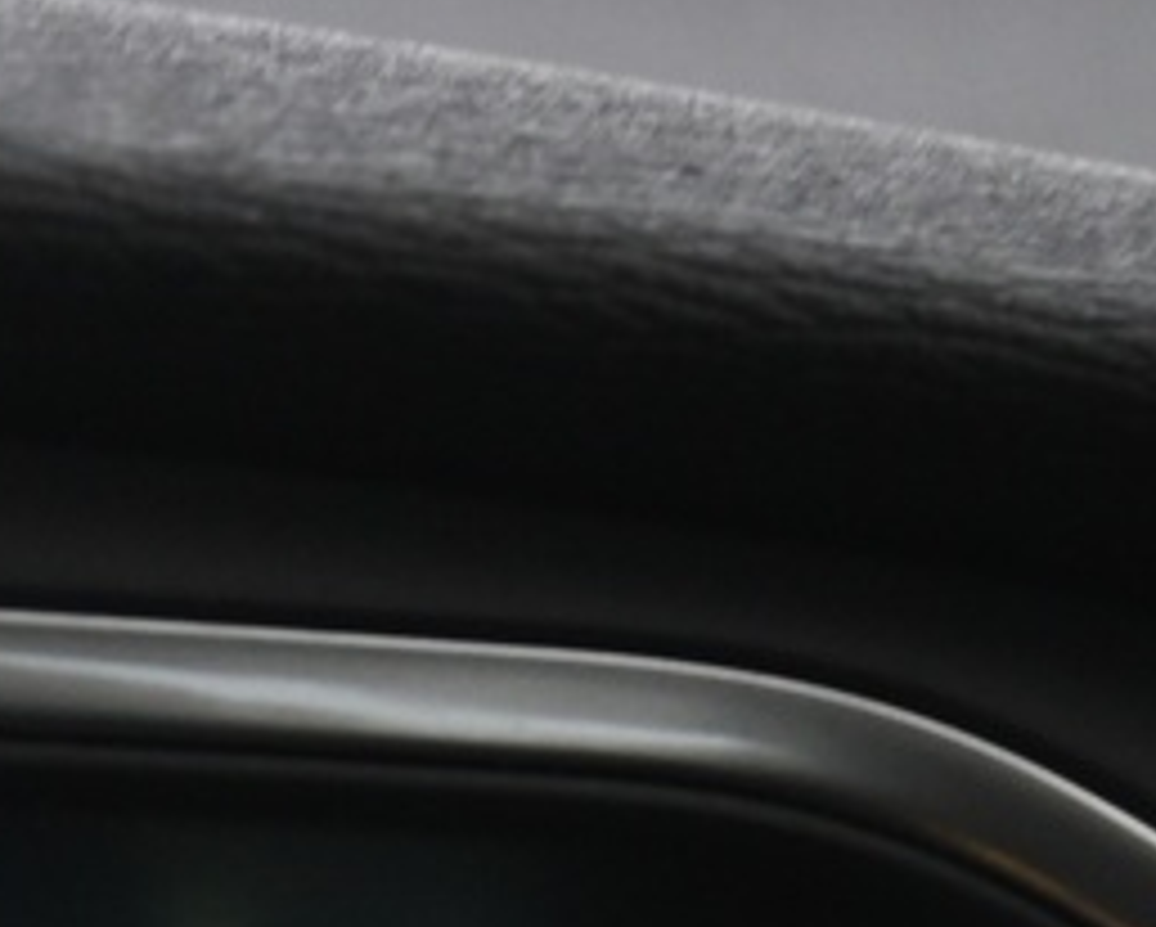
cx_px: -1237
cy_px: 2358
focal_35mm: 296
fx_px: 10135
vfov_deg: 5.1
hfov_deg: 6.3
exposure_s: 1/25
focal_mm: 50
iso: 2000
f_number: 4
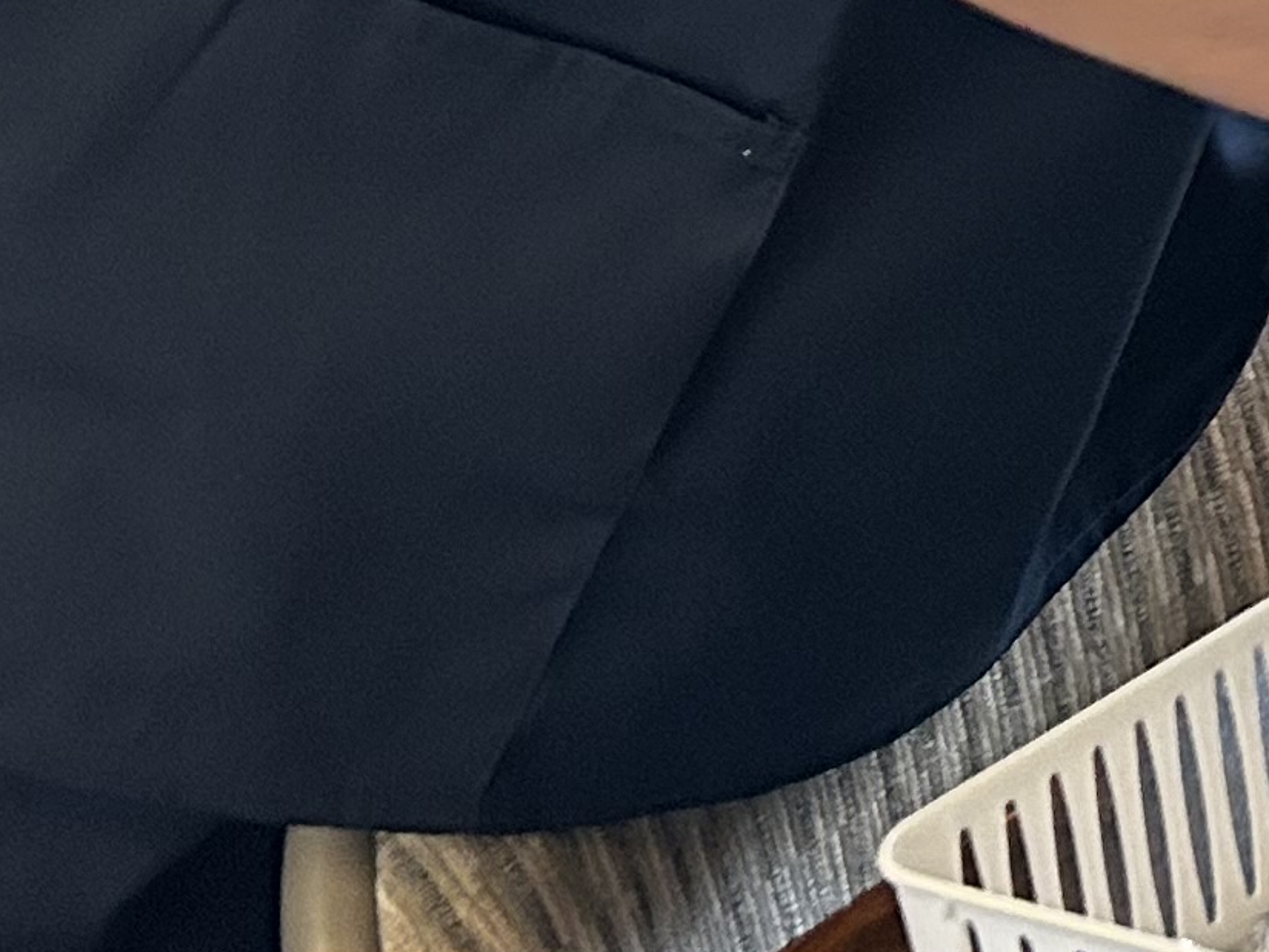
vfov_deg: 11.0
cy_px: -664
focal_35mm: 127
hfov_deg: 13.2
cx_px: 2593
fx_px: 4656
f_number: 1.5
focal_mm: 5.7
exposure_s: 1/60
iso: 250
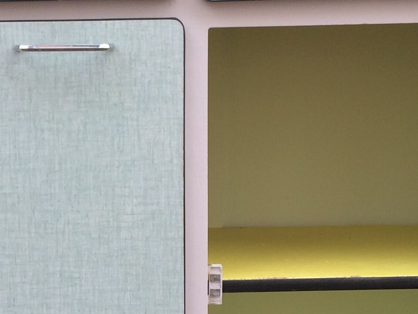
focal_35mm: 98
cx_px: 102
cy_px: 273
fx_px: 1183
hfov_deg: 19.9
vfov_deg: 14.9
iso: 40
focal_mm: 4.15
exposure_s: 1/100
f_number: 2.2
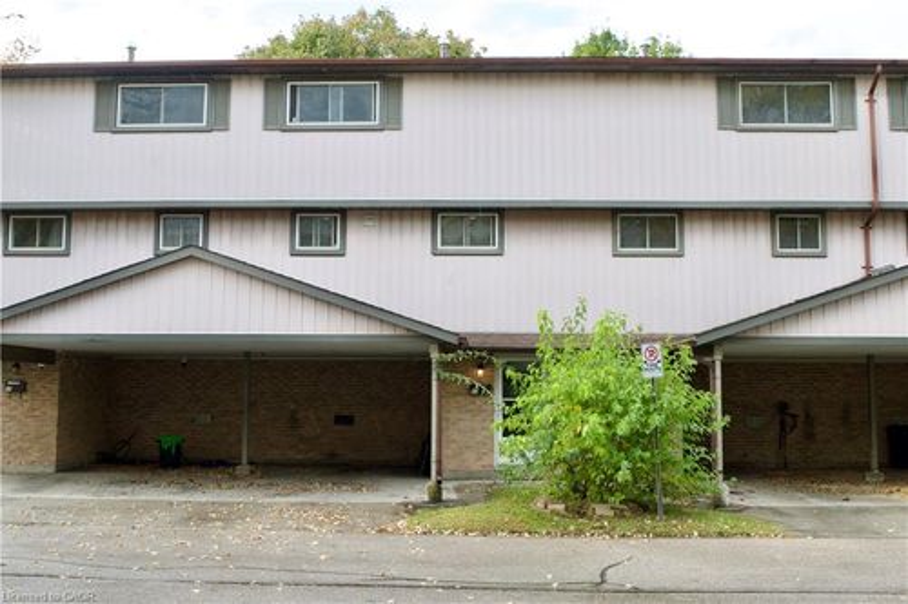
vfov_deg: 33.0
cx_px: 454
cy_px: 302
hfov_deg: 47.9
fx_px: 1021
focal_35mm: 40
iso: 400
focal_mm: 27
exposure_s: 1/125
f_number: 9
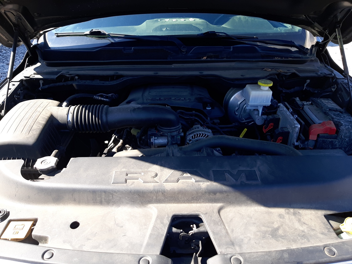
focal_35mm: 26
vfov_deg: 53.1
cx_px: 176
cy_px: 132
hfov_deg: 67.3
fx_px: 264
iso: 40
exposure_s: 1/500
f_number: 1.7
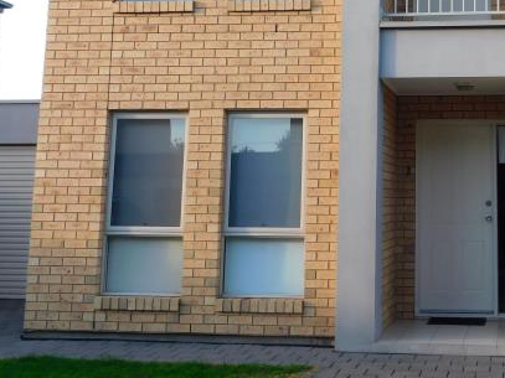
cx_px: 418
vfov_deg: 24.3
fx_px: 860
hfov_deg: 31.7
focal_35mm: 59
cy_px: 66
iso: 125
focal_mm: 5.3
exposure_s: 1/200
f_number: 3.2
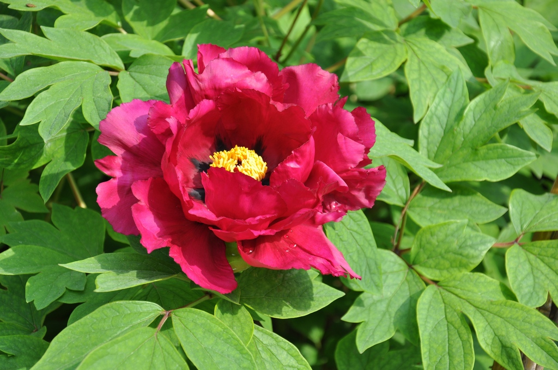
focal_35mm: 105
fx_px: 1625
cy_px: 185
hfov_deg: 19.5
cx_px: 279
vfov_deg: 13.0
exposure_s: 1/250
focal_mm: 70
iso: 200
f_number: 5.3
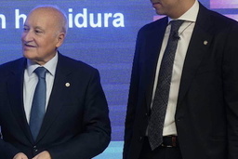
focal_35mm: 102
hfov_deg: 19.5
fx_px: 675
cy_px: 86
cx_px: 10
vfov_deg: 13.4
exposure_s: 1/200
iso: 2500
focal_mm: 36
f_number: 5.6
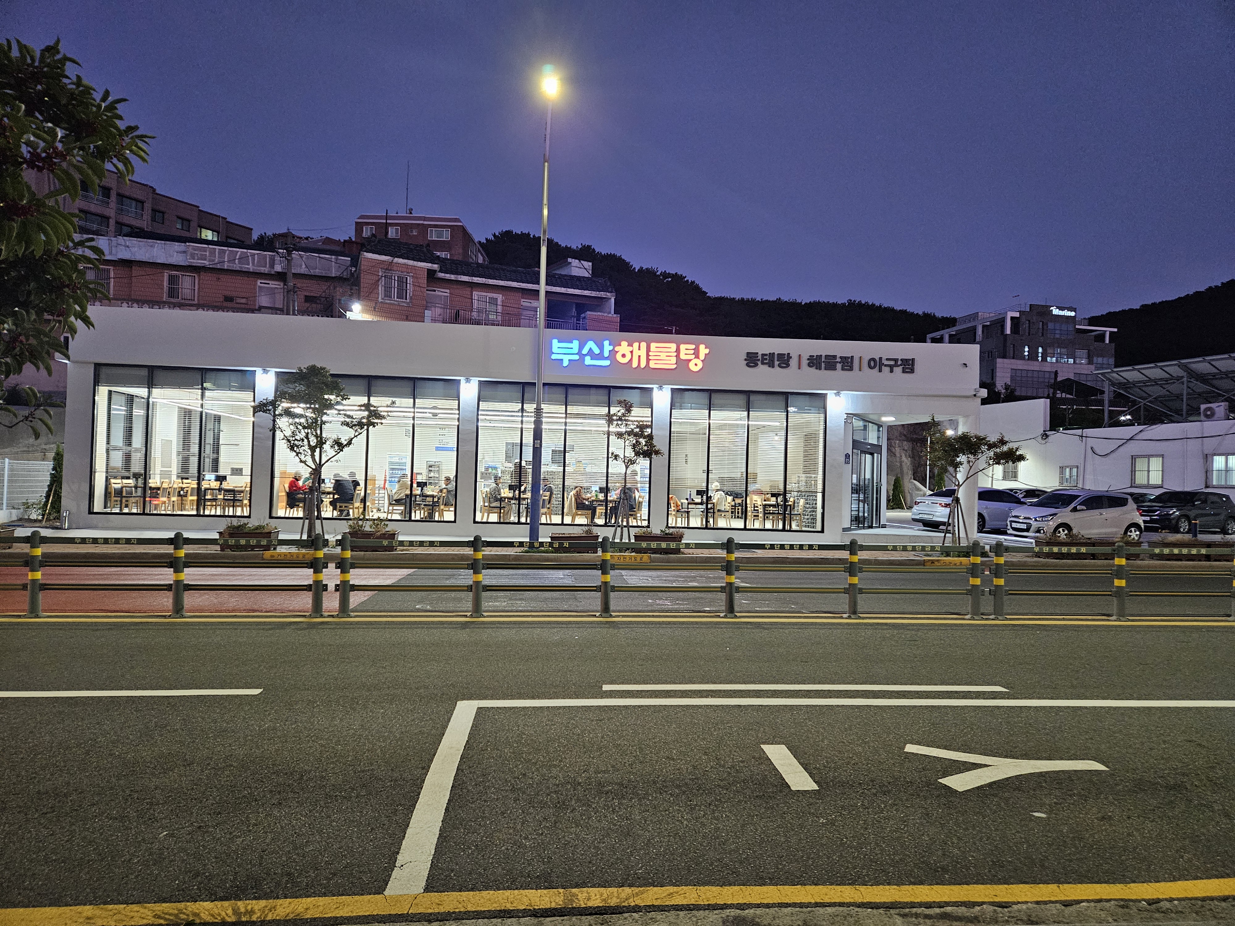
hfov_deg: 73.9
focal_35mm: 23
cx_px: 618
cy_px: 463
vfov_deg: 58.9
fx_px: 821
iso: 500
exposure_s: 1/60
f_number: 1.8
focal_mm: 5.4
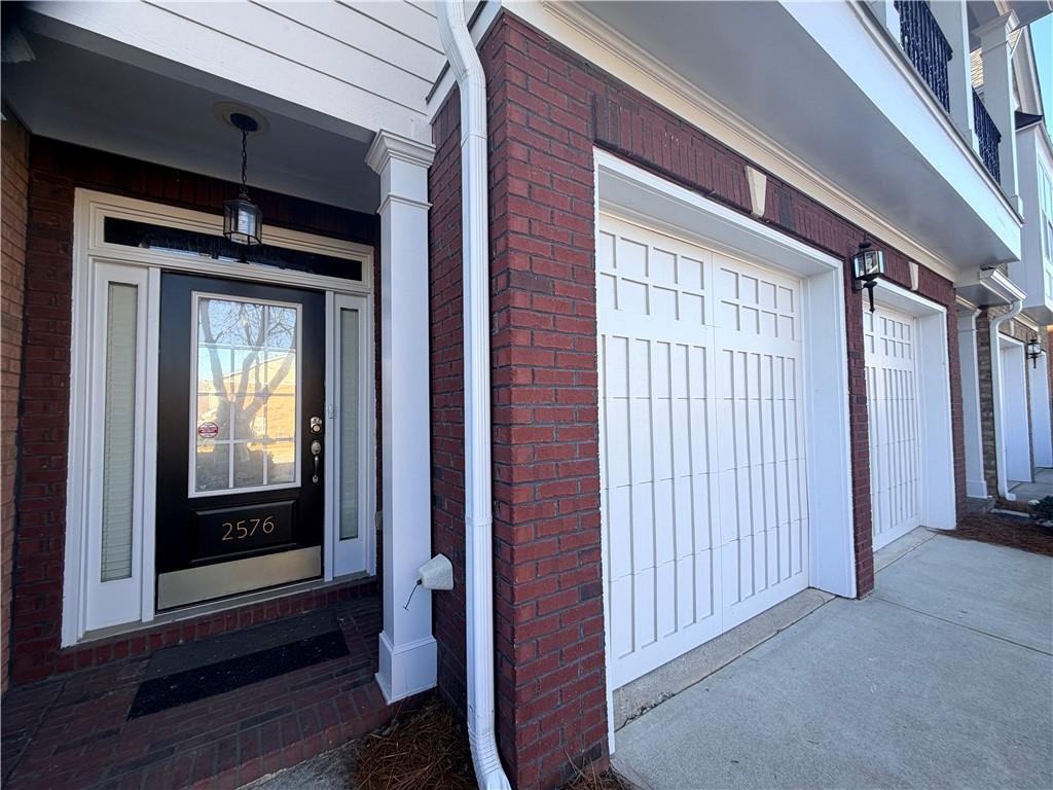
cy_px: 395
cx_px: 526
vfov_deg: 85.7
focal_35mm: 14
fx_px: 426
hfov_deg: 102.1
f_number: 2.2
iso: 40
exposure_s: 1/241
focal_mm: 2.22
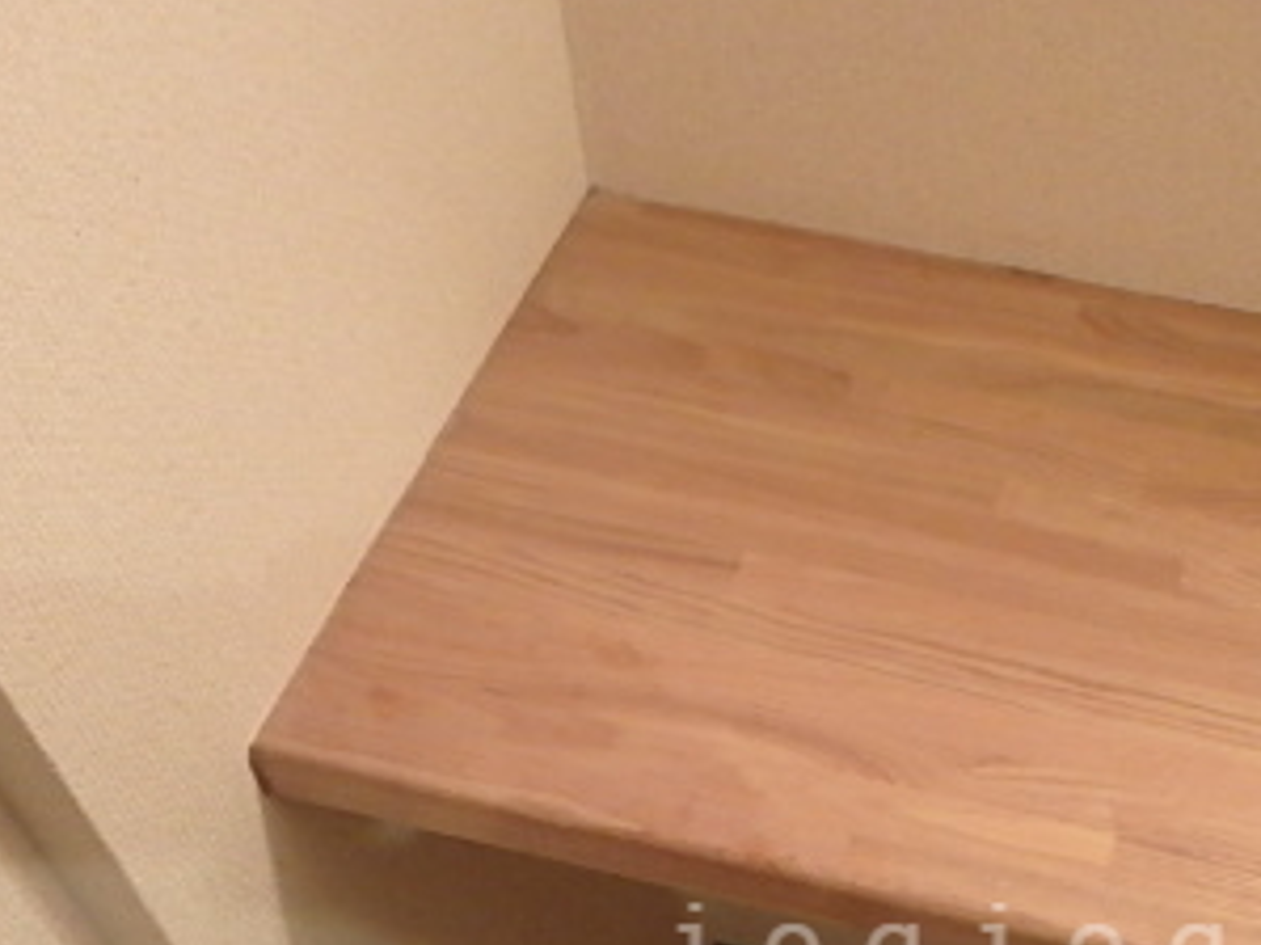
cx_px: 957
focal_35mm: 45
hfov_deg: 40.8
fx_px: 1639
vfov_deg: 29.9
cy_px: 953
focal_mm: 3.7
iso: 640
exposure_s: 1/30
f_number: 3.5
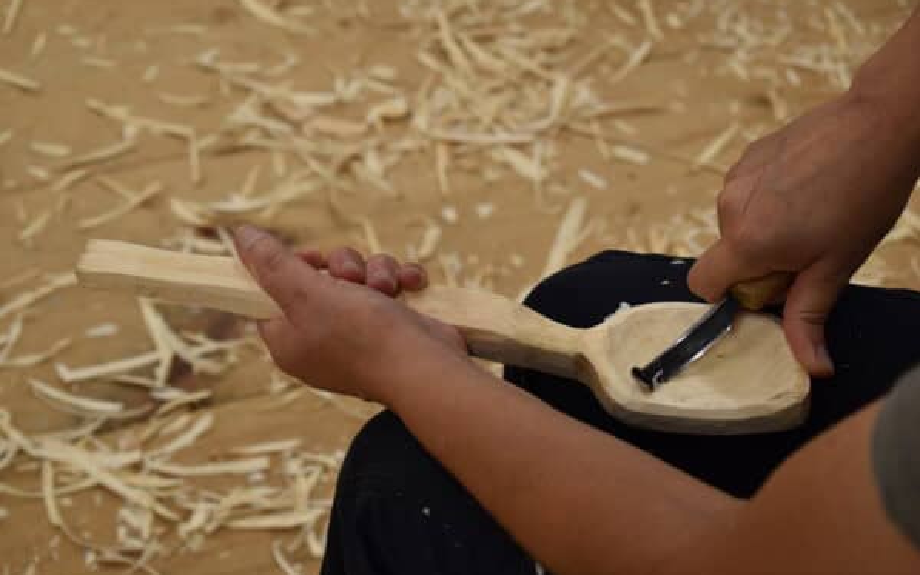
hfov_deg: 24.5
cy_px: 276
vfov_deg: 15.4
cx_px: 461
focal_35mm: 85
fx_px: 2119
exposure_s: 1/60
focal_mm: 55
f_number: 5.6
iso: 450
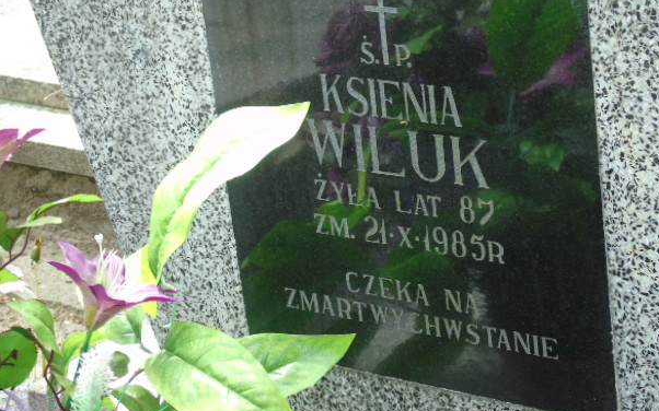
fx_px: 1903
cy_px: 172
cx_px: 349
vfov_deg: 12.3
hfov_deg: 19.6
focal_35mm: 106
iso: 80
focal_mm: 17
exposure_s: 1/60
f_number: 4.3
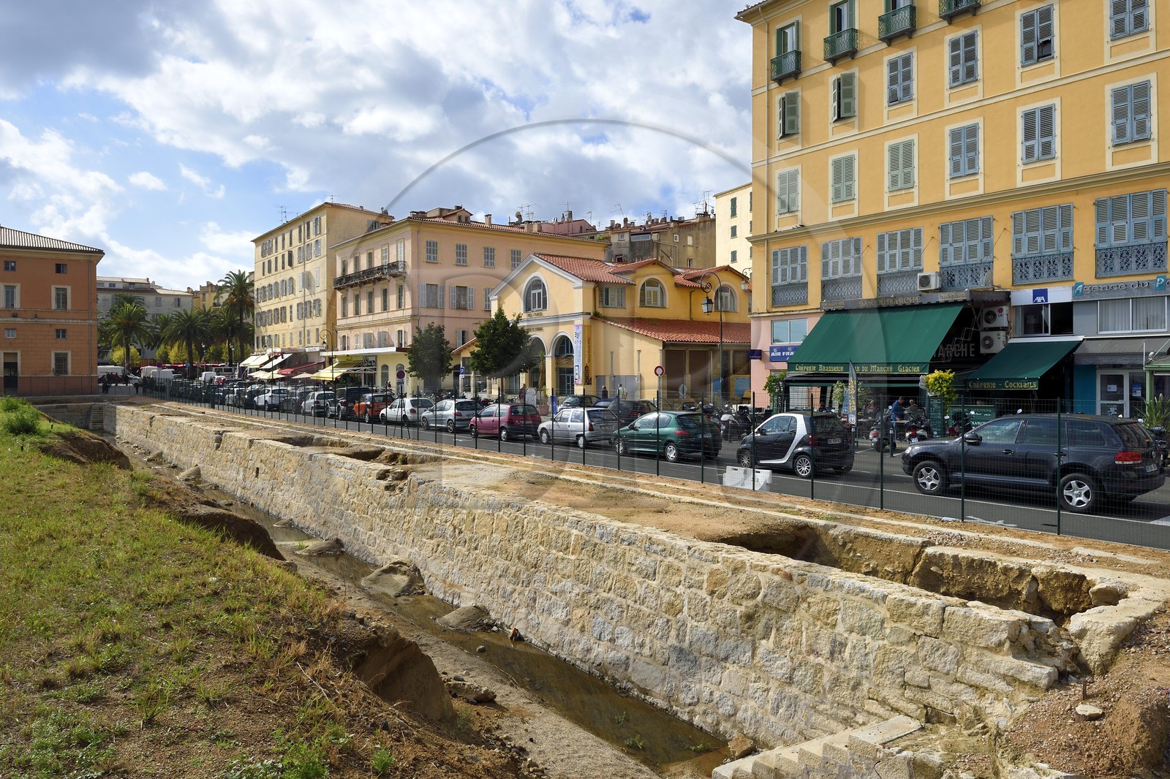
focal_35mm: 24
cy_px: 390
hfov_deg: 73.8
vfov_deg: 53.1
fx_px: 780
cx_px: 585
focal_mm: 24
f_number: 13
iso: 200
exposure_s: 1/250
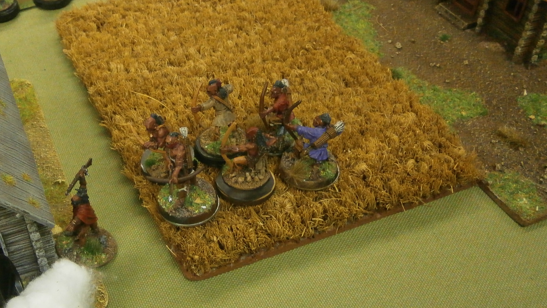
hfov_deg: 45.6
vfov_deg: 27.0
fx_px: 638
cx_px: 179
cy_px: 198
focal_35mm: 44
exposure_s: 1/50
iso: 400
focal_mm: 4.7
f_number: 2.8
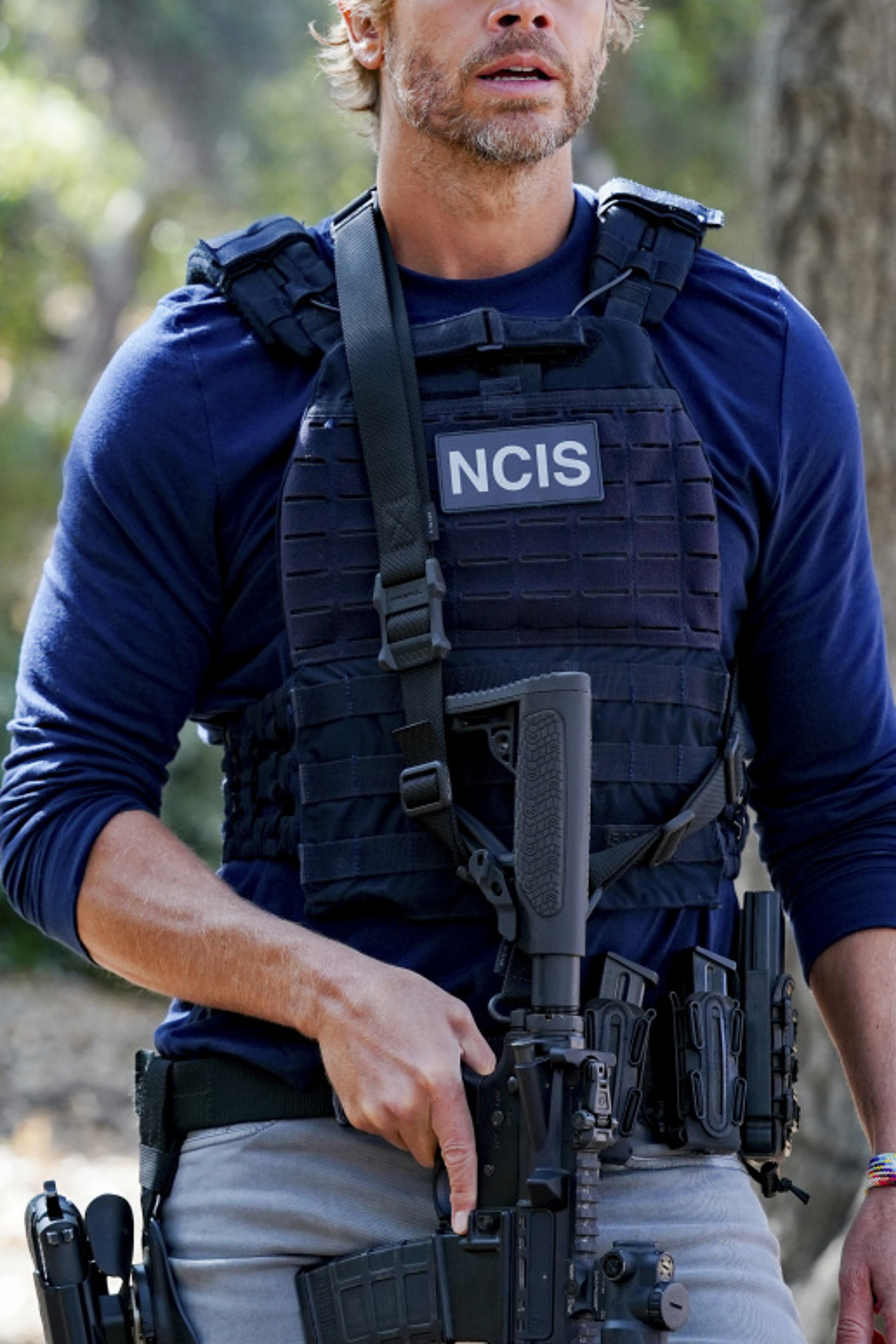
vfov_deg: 12.2
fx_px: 6309
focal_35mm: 169
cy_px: 693
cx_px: 431
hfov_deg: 8.1
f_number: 5
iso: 1000
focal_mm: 109
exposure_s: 1/400
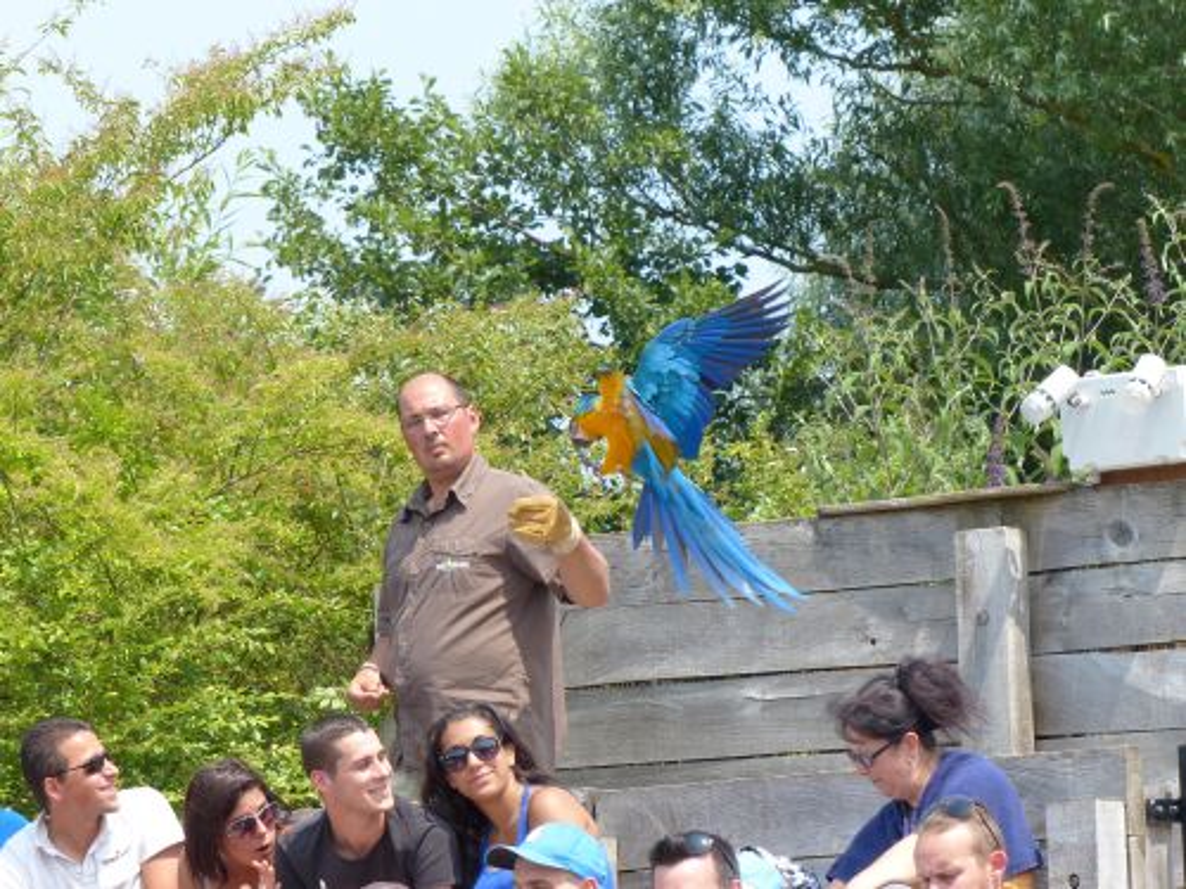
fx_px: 9011
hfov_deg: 7.5
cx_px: 593
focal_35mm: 263
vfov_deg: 5.7
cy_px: 444
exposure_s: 1/500
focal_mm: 47.4
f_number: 4
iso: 100
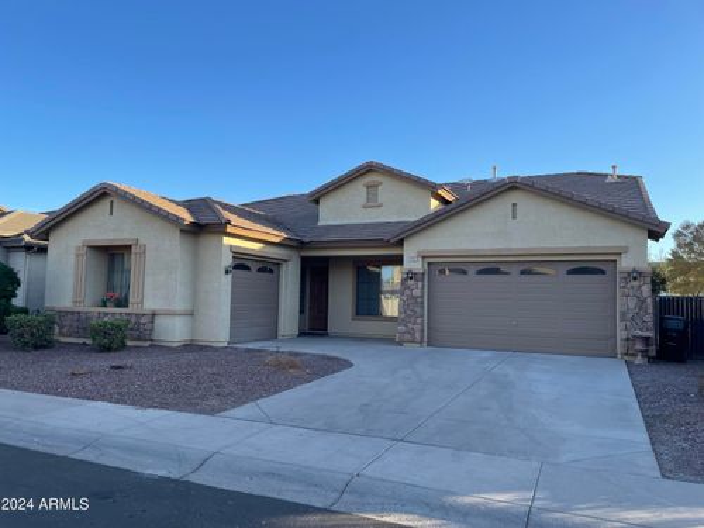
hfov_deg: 67.3
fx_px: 529
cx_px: 352
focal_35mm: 26
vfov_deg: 53.1
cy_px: 264
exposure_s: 1/1233
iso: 32
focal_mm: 4.2
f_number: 1.6
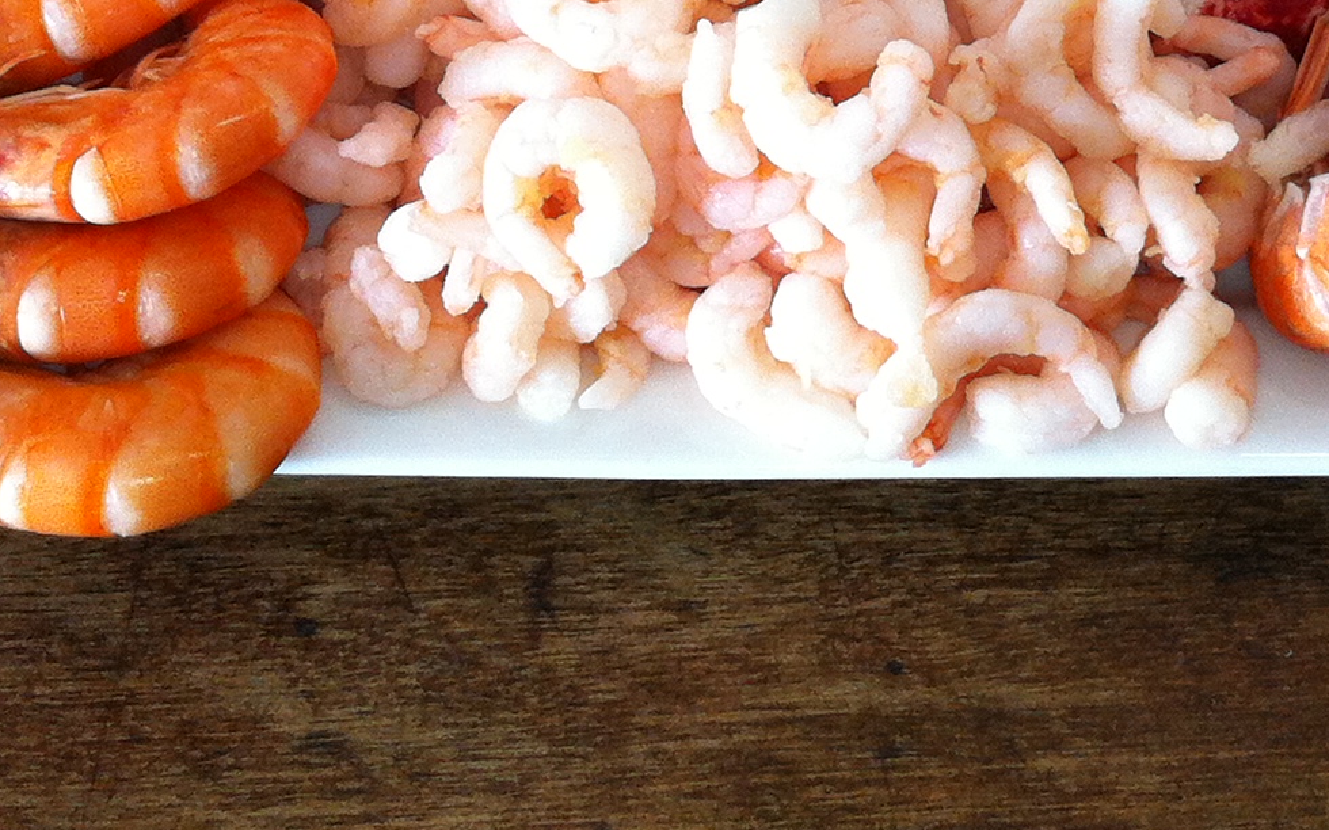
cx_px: 890
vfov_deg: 12.6
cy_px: -423
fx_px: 3549
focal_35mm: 98
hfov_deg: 21.1
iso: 100
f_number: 2.8
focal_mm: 3.85
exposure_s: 1/120
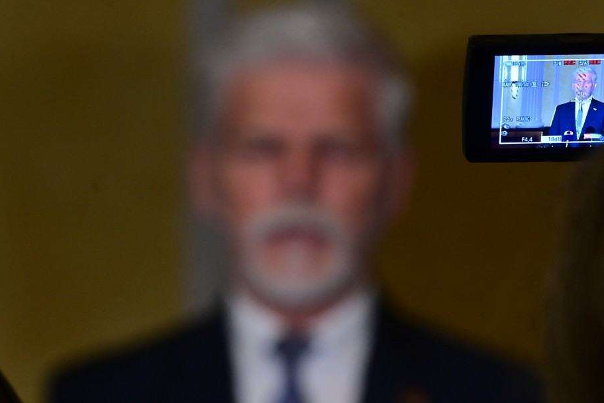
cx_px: 409
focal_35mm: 307
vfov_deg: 4.5
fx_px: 5150
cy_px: 218
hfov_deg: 6.7
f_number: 8
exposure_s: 1/80
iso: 4000
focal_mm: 200
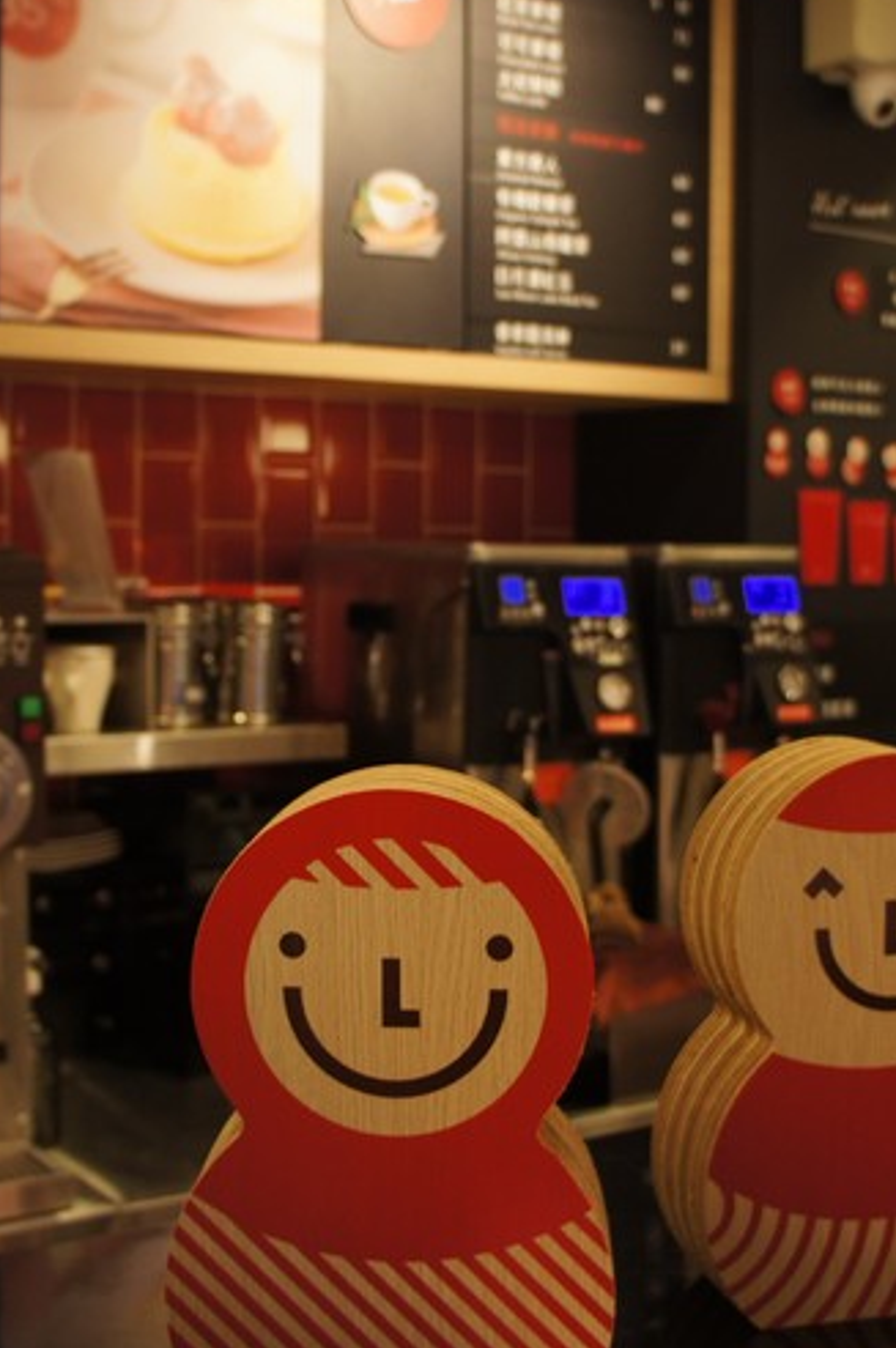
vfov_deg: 57.3
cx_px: 540
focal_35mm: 33
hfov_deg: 39.7
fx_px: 1235
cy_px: 651
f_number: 3.5
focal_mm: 18
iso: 320
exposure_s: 1/30
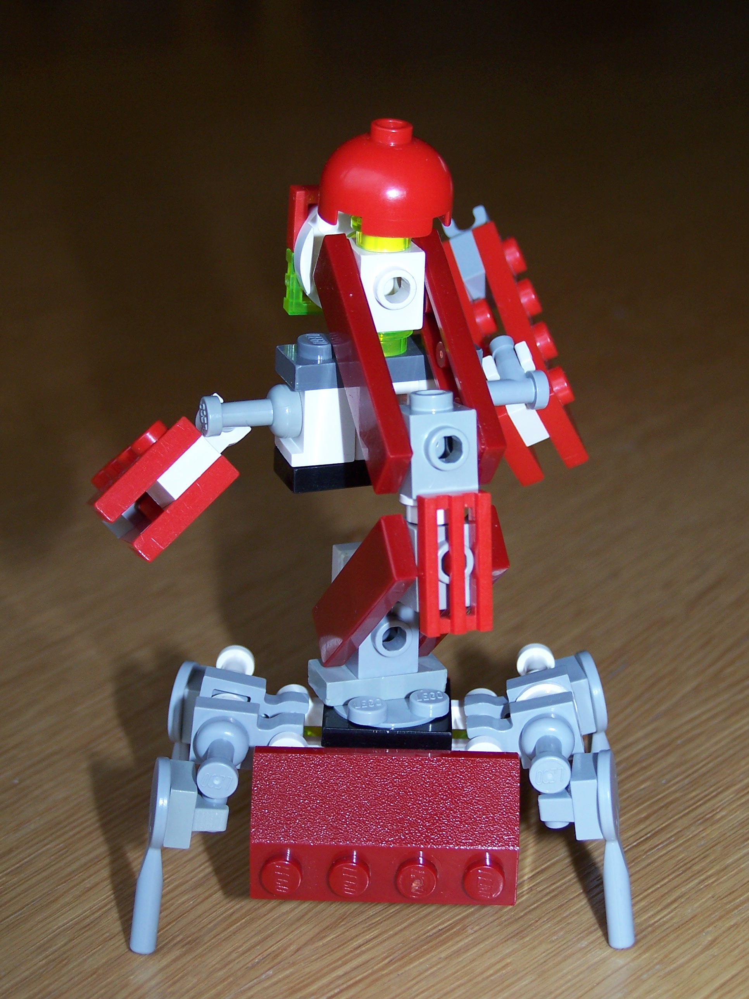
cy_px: 500
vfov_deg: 26.0
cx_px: 374
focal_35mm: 75
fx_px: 2164
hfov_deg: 19.6
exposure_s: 1/90
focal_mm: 12.4
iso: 80
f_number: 3.2
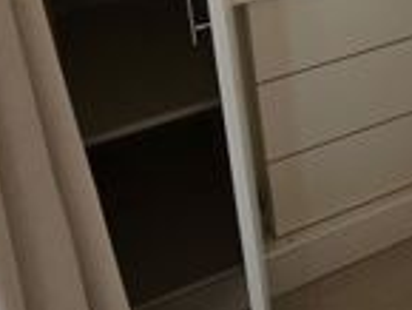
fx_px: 750
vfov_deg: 19.4
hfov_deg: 24.6
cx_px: 598
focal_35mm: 63
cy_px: -193
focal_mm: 2.2
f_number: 2.2
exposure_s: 1/70.8
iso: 160
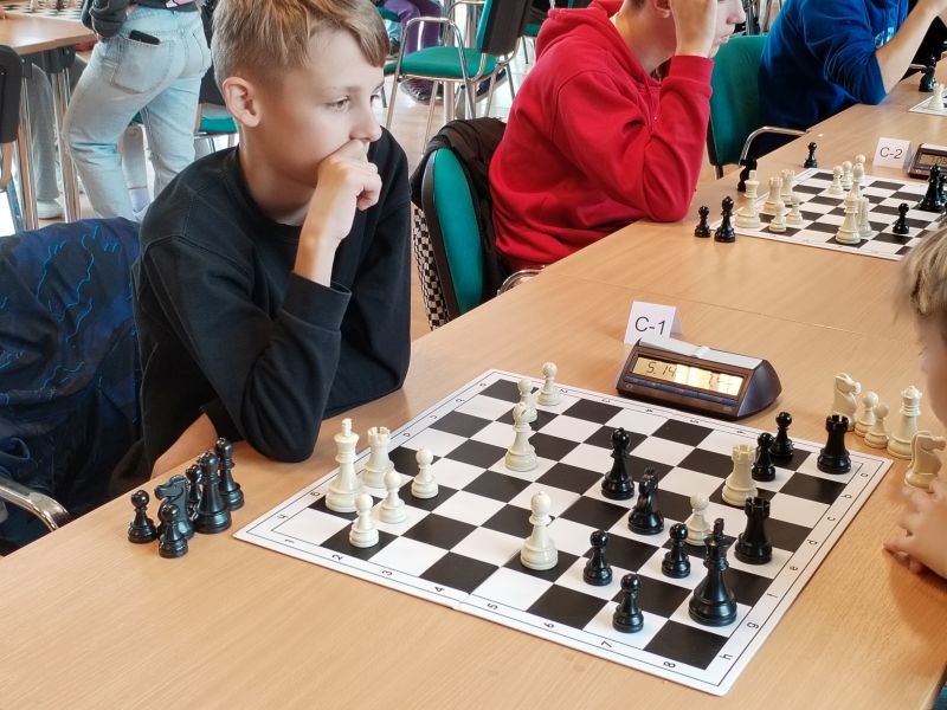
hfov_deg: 37.5
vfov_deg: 28.6
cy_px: 355
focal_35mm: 51
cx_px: 474
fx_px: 1395
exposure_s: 1/60
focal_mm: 4.75
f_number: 1.8
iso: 412
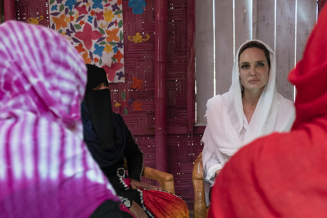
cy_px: 174
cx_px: 96
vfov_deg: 23.8
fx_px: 509
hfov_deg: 35.1
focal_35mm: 56
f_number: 3.2
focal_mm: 23.3
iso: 1000
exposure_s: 1/250
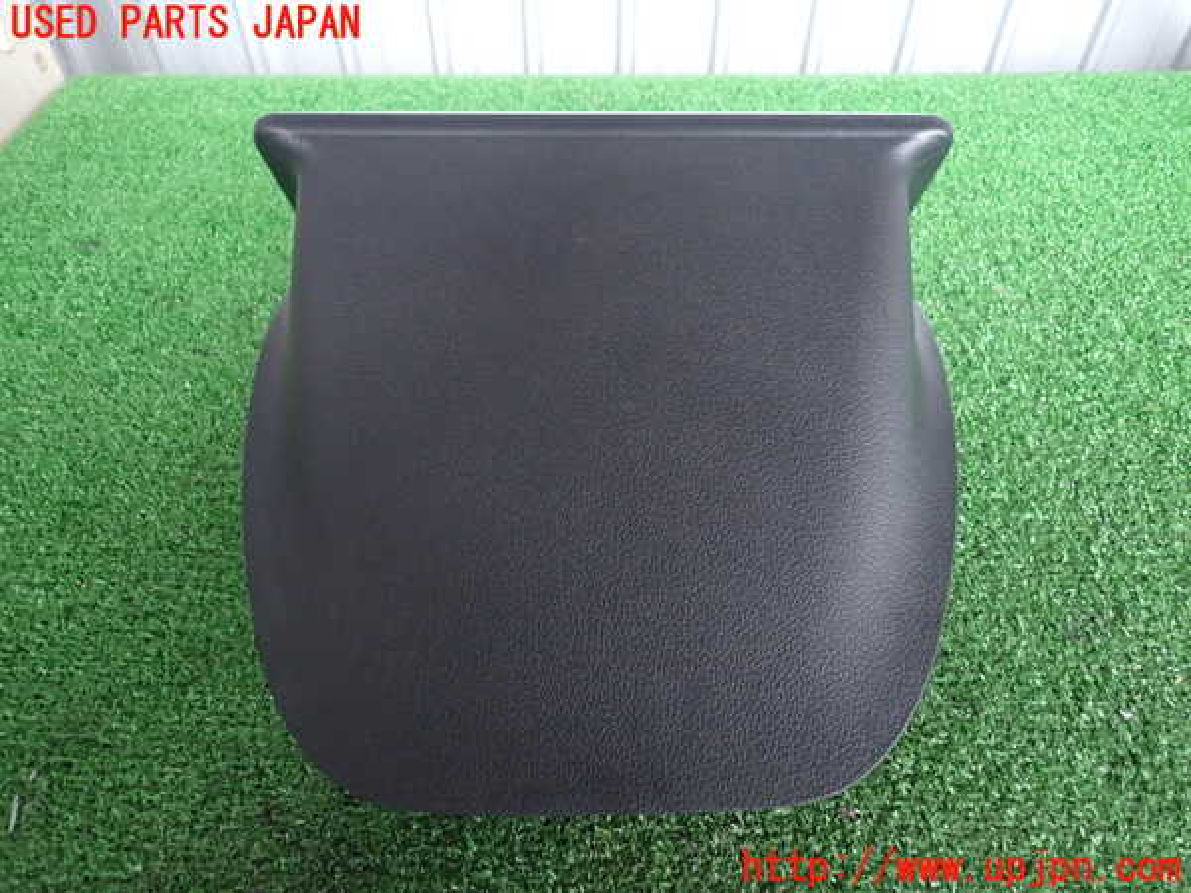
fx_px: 860
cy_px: 446
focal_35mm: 25
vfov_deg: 54.9
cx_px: 596
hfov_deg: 69.4
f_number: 2
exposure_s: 1/30
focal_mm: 4.5
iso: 640
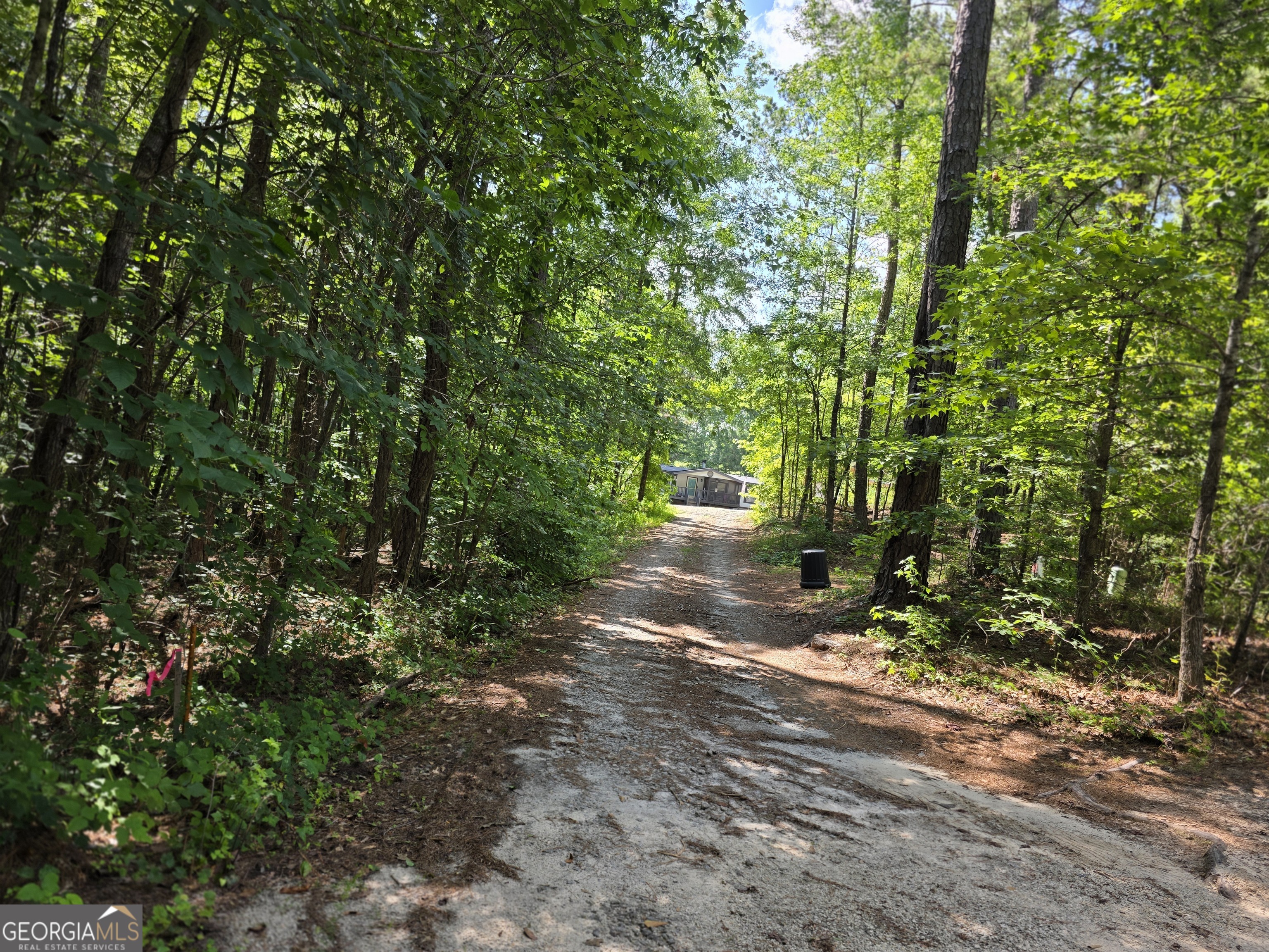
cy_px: 476
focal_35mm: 23
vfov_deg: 58.9
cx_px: 634
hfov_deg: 73.9
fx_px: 843
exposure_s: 1/138
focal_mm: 6.3
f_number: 1.7
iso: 12
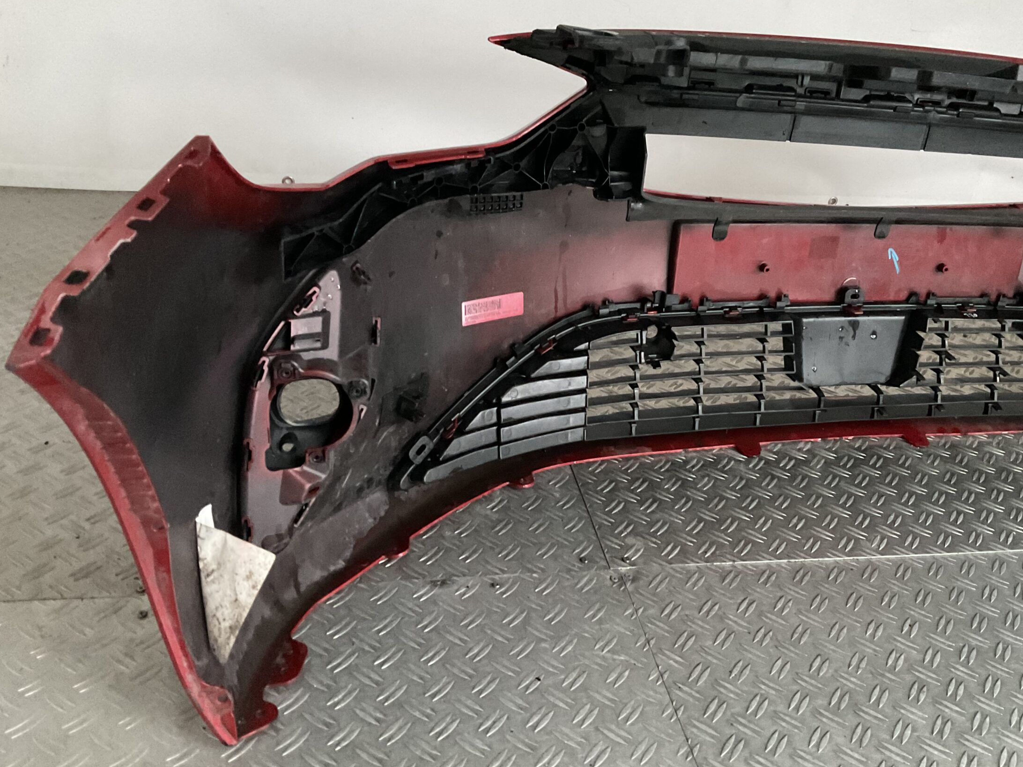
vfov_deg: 41.8
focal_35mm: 34
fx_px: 1005
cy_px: 369
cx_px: 573
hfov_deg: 53.8
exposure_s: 1/25
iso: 500
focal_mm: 3
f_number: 1.8
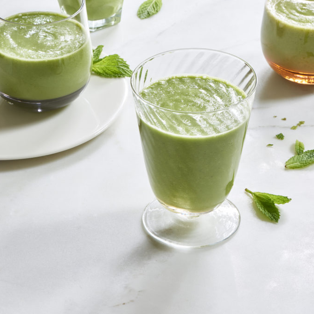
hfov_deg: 12.9
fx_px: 1385
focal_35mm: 135
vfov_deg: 12.9
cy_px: 94
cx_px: 157
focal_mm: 105
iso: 100
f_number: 22
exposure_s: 8
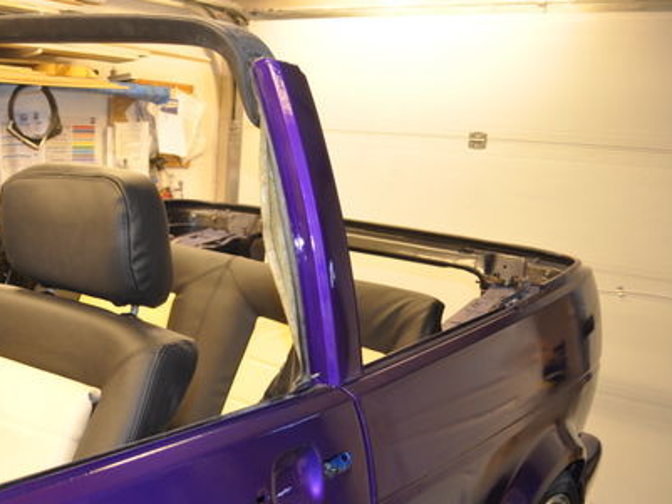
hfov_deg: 40.2
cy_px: 351
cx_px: 179
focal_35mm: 46
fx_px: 893
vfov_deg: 31.2
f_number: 3.8
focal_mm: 20
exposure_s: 1/15
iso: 400
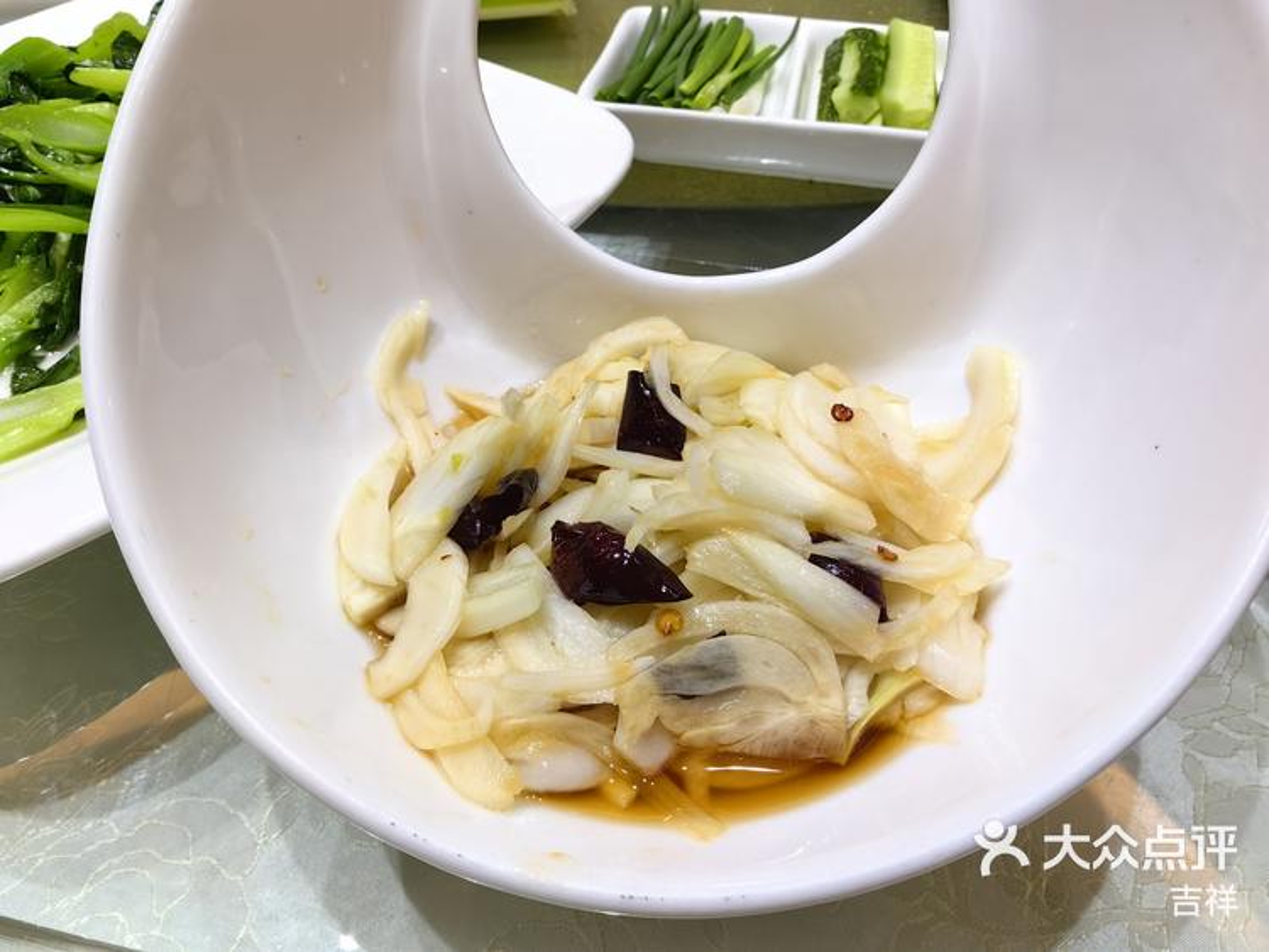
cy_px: 476
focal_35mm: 27
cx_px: 634
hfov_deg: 65.3
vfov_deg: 51.4
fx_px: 990
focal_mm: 5.75
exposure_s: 1/100
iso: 160
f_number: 4
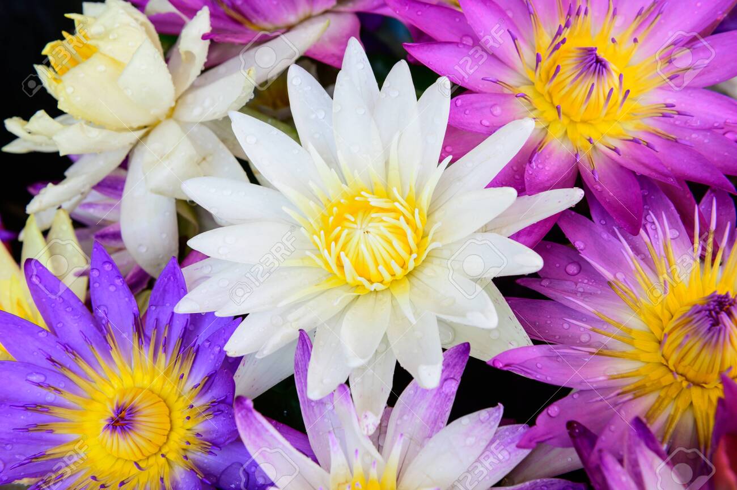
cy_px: 245
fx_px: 982
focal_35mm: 48
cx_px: 368
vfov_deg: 28.0
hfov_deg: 41.2
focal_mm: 48
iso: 400
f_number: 8
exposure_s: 1/160
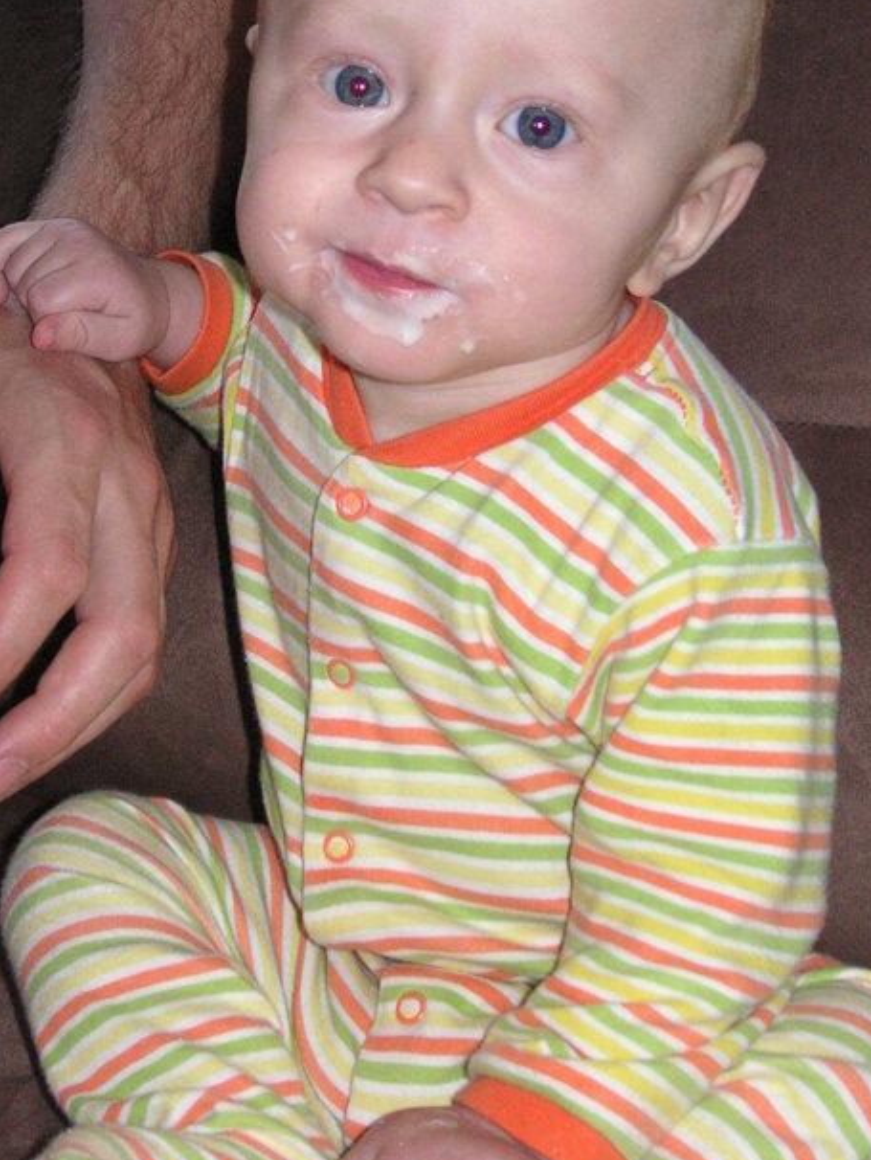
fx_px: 2079
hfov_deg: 23.6
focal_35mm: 62
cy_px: 423
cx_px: 358
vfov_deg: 31.0
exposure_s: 1/45
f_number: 3.3
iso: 160
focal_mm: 7.8
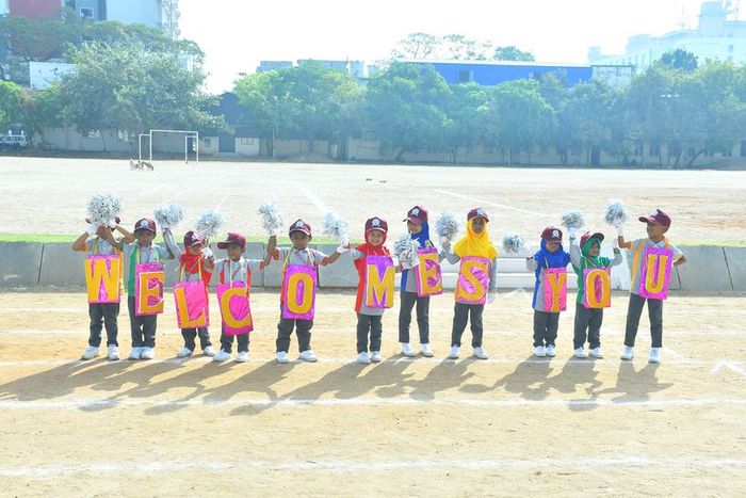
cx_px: 373
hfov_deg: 41.1
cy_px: 249
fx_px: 995
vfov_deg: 28.1
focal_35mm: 48
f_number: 8
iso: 125
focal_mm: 32
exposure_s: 1/125
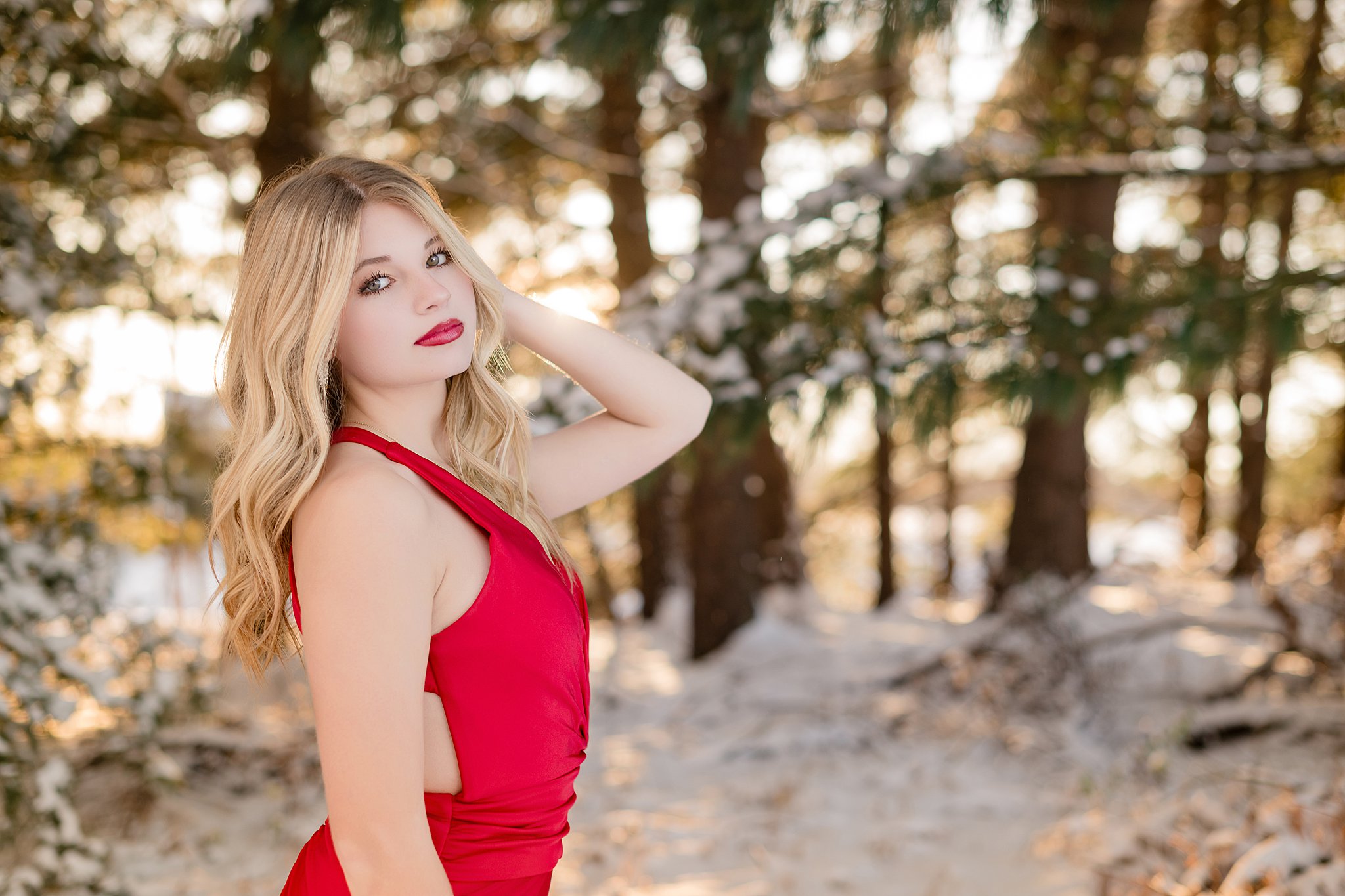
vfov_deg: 27.0
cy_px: 448
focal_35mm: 50
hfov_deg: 39.6
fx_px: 1868
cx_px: 672
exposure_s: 1/250
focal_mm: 50
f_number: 2.5
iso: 125
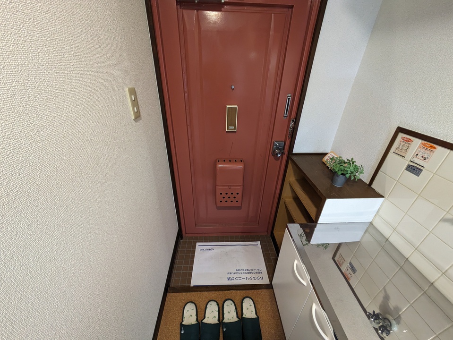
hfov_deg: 102.0
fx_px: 183
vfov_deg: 85.7
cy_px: 170
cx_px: 226
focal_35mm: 14
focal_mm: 1.83
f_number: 2.2
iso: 299
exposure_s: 1/40
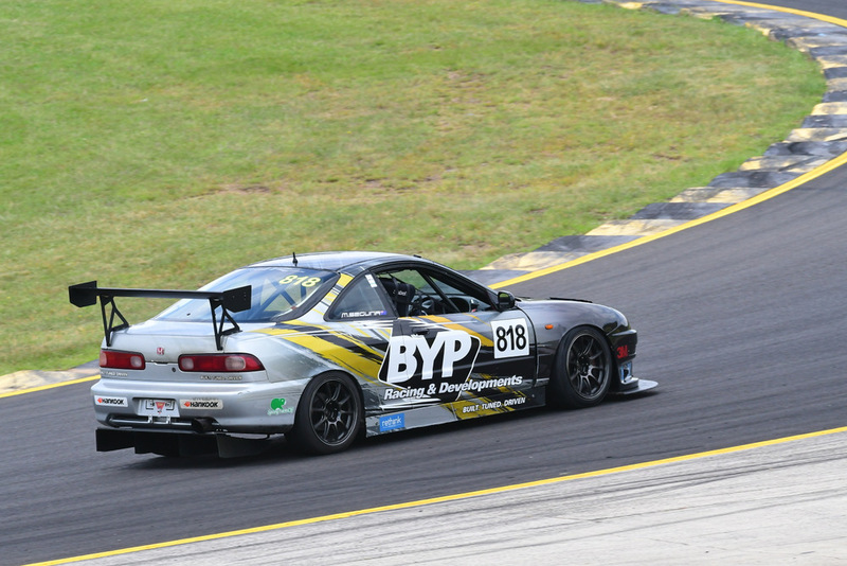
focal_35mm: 465
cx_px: 424
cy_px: 283
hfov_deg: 4.4
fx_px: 10944
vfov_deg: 3.0
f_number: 11
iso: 800
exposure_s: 1/640
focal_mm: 310
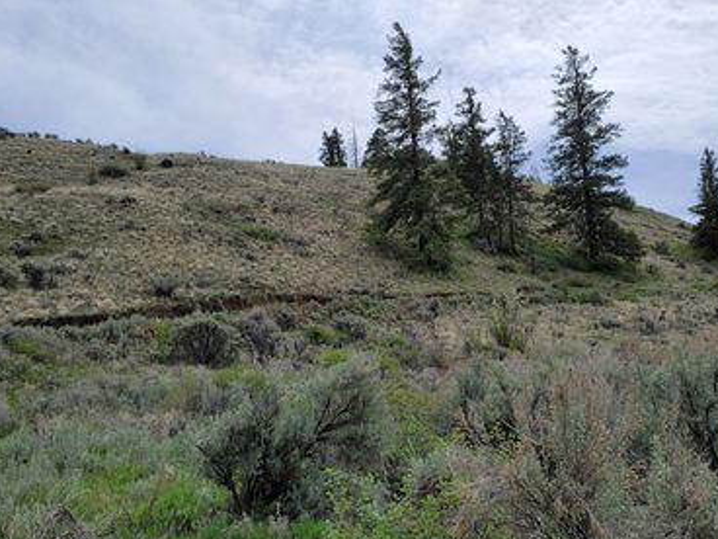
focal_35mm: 34
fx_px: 705
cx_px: 418
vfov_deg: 41.8
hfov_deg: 53.7
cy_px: 284
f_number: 1.8
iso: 20
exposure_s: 1/1910
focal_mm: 7
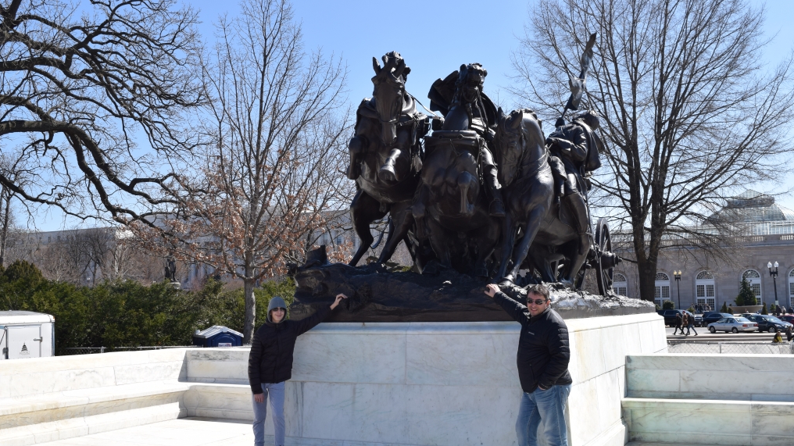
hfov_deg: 52.8
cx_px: 395
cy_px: 241
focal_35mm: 38
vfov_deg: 31.2
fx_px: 800
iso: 200
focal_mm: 24
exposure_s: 1/320
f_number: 9
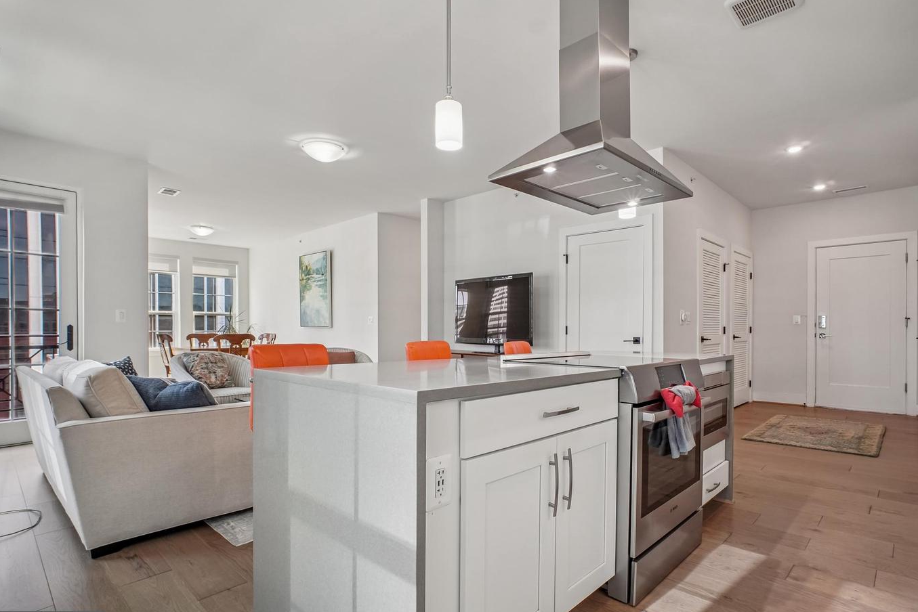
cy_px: 321
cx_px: 485
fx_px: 447
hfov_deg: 91.4
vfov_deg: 68.8
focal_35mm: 18
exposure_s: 1/25
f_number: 8
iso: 500
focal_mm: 11
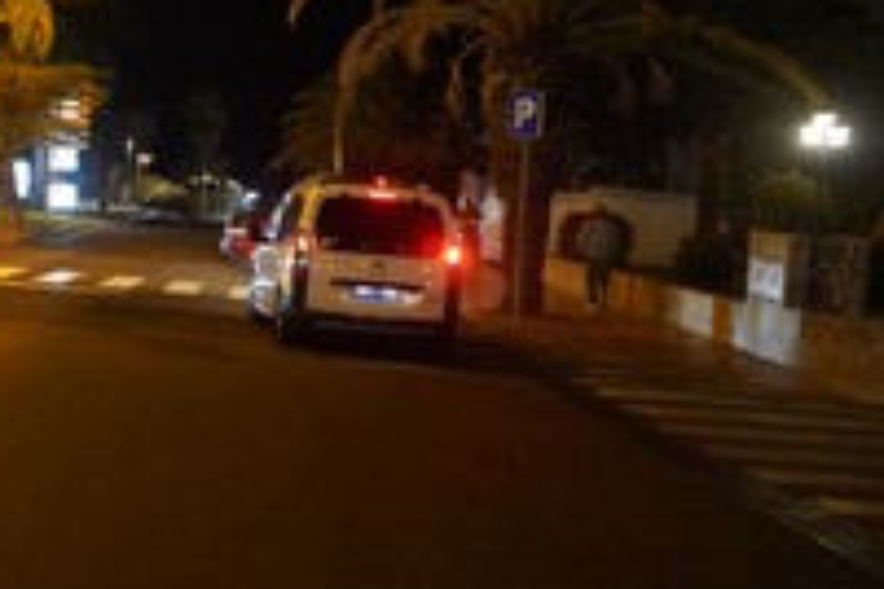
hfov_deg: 28.4
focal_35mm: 64
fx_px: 1571
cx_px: -106
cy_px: 169
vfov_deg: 21.1
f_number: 3.5
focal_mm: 28
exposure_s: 1/100
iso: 12800
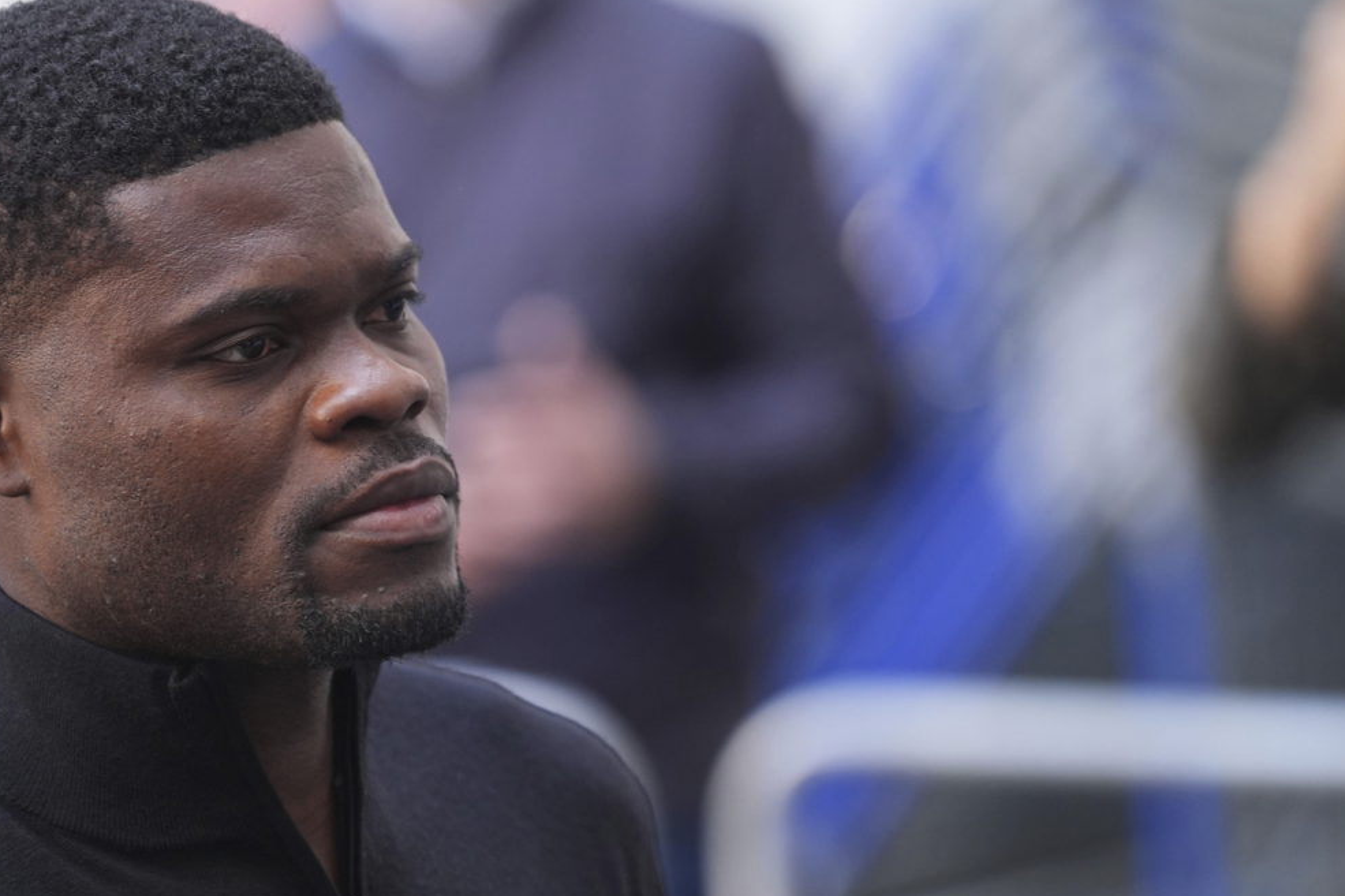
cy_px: 496
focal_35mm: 348
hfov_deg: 5.9
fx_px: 12997
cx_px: 478
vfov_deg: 3.9
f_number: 4
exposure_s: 1/320
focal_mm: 252
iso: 800
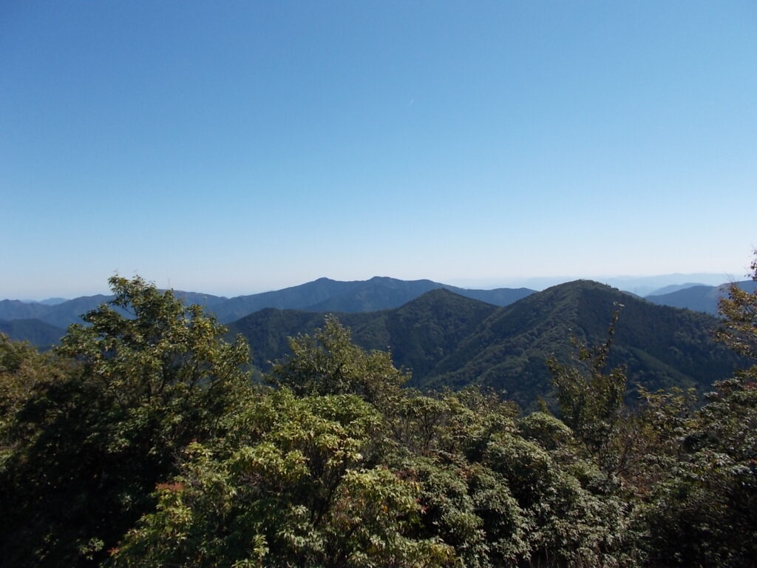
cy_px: 284
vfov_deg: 53.1
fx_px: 569
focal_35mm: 26
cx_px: 378
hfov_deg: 67.3
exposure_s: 1/160
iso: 80
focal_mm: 4.6
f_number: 8
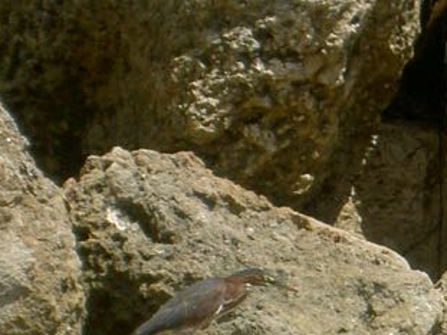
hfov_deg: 5.9
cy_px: 437
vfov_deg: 4.4
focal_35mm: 336
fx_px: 4337
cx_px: 312
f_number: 4.9
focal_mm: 16.8
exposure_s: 1/400
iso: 50
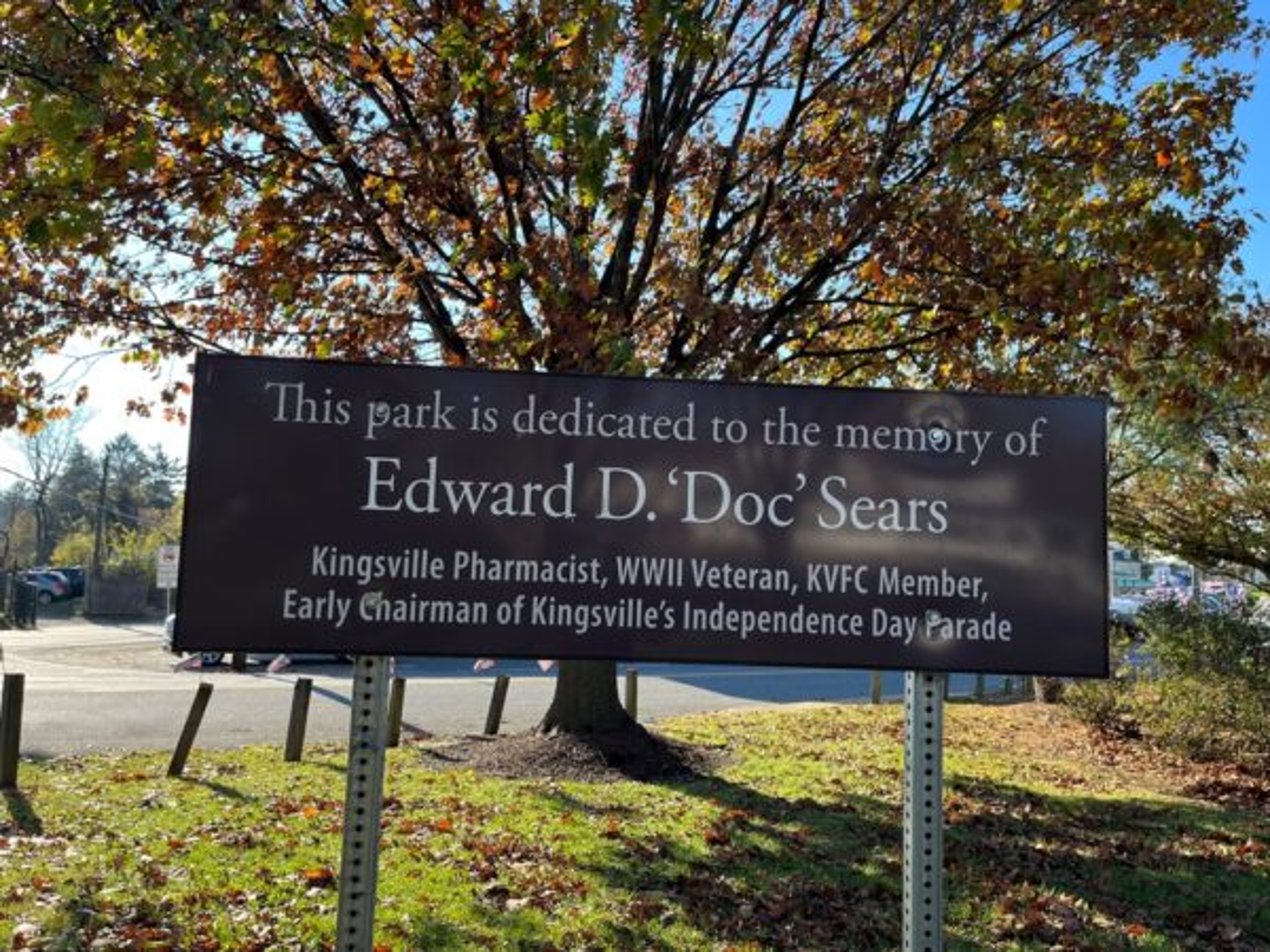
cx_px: 635
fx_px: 954
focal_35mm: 26
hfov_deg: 67.3
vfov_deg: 53.1
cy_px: 476
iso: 50
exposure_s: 1/676
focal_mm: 5.1
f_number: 1.6
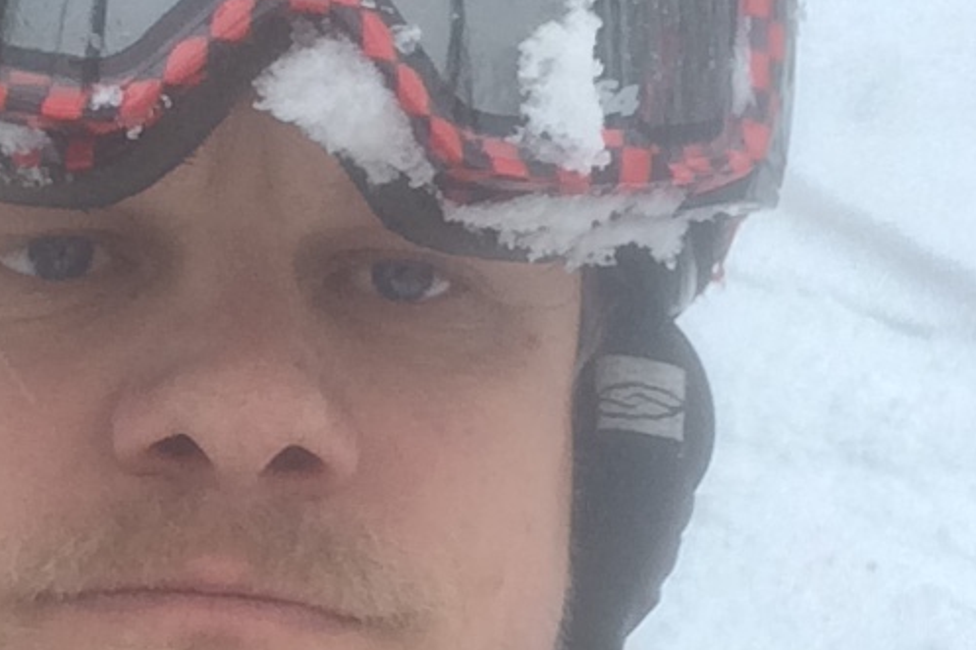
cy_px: 463
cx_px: 320
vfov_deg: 16.4
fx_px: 2249
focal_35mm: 83
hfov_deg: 24.4
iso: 50
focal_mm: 2.15
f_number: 2.4
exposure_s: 1/144
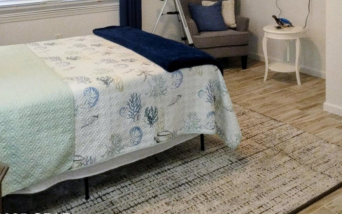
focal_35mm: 42
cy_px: -28
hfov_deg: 47.1
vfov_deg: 27.6
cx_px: 185
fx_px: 391
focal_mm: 4.71
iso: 400
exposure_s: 1/46.8
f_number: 1.7
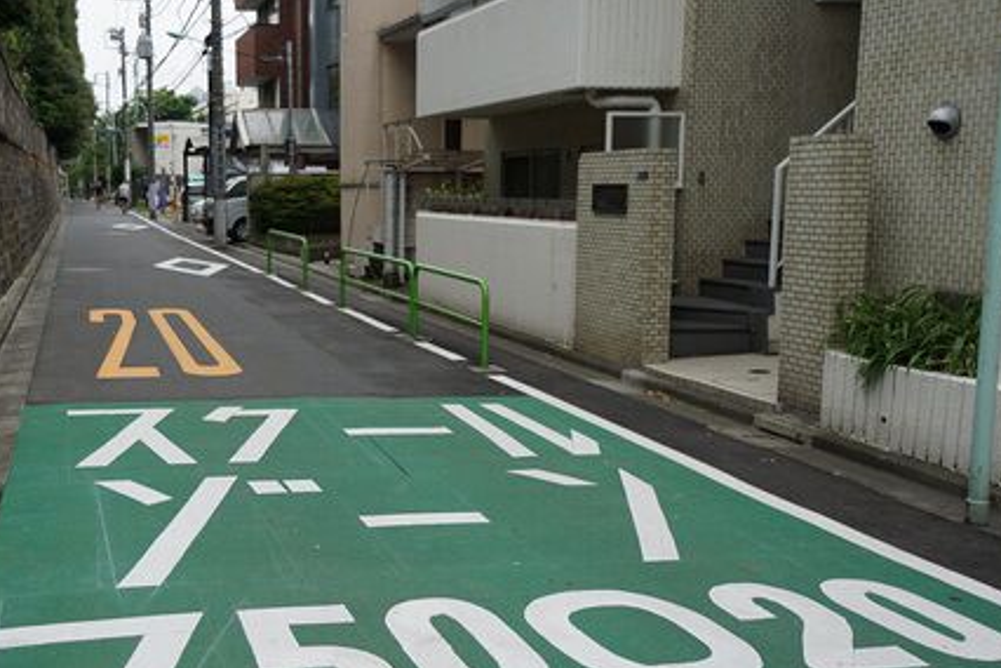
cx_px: 348
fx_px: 1057
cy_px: 333
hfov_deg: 49.9
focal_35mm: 38
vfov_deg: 35.1
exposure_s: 1/320
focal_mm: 18
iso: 100
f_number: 4
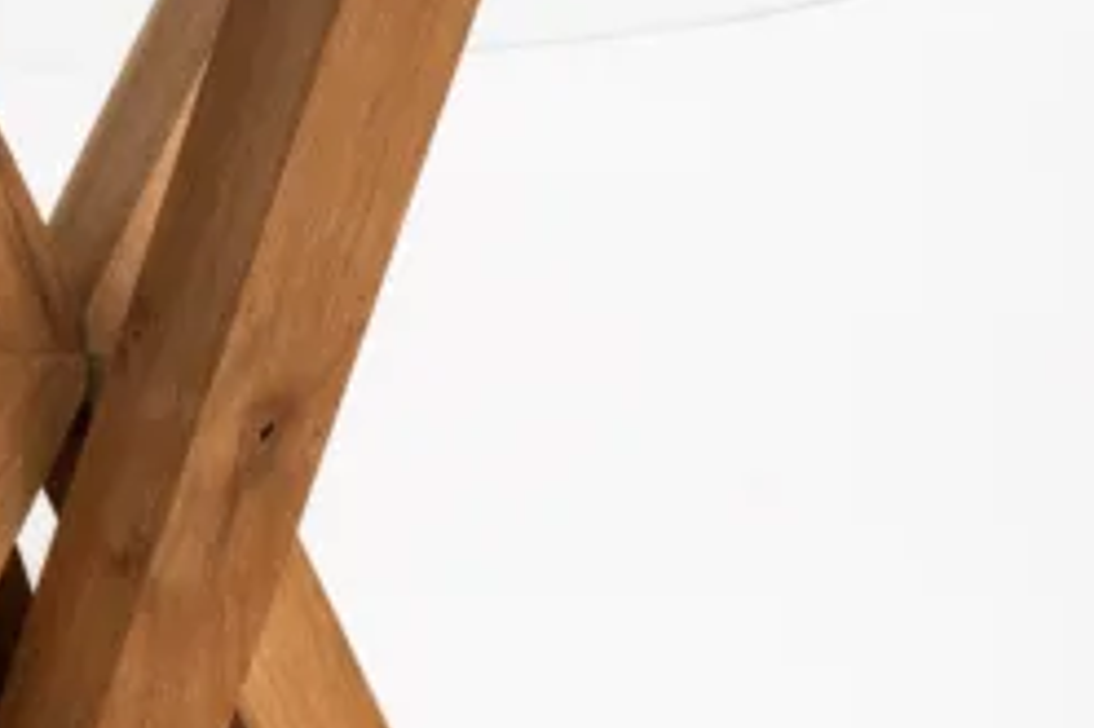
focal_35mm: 158
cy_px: 430
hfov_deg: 12.8
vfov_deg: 8.7
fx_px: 4808
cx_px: 4
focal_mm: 49.1
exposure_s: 1/100
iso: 2500
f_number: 5.6
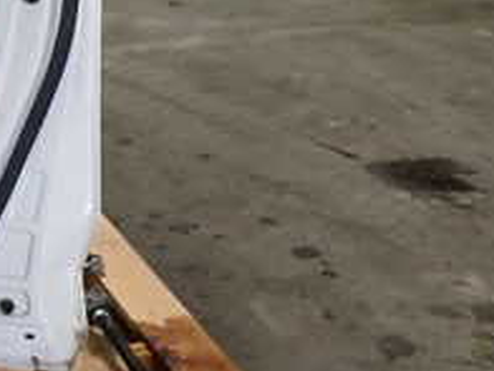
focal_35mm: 92
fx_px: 1313
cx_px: -43
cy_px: -25
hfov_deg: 20.4
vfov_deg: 15.7
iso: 200
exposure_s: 1/60
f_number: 2.3
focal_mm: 5.4
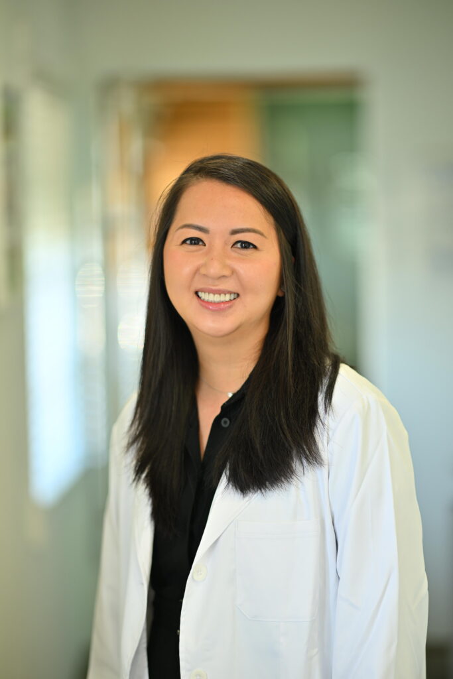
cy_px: 340
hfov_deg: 13.0
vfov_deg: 19.5
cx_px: 226
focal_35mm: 105
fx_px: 1981
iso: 64
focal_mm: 105
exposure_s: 1/80
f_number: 1.4
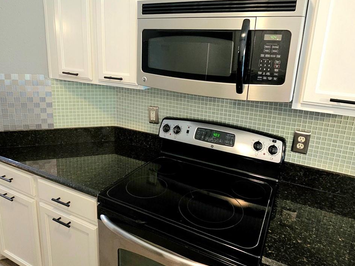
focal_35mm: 22
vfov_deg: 60.6
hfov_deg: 76.4
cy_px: 107
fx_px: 226
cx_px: 183
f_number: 2.2
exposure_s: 1/40
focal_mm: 2.2
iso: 400
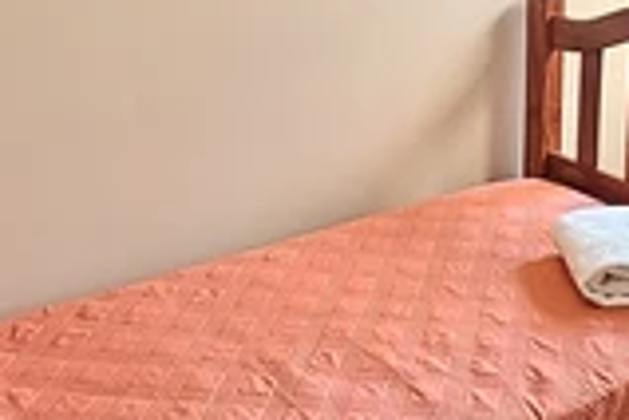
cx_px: 396
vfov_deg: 28.4
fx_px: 804
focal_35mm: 46
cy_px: 67
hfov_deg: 42.4
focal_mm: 1.64
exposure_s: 1/40
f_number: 2.2
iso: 100
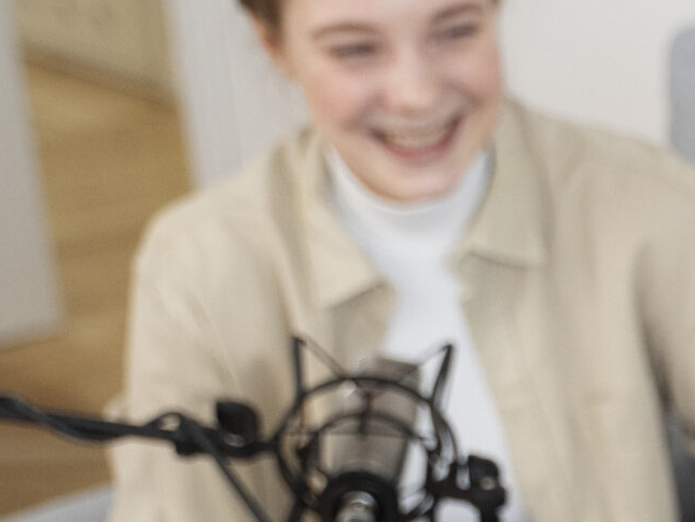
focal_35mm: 164
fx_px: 3293
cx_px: 1220
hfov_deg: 11.3
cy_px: 716
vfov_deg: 8.9
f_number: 2.8
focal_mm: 43
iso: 1000
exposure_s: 1/200
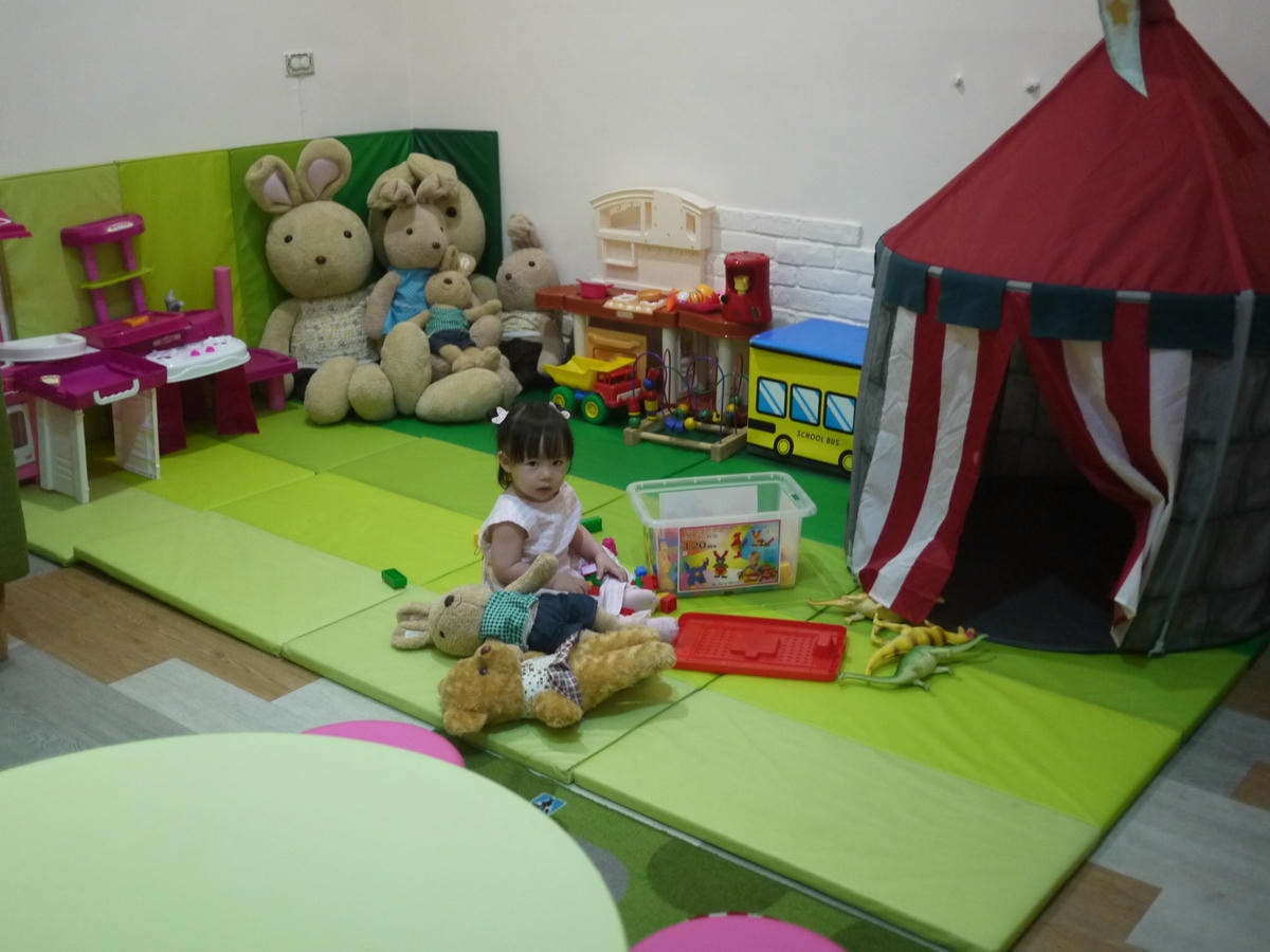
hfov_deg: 46.8
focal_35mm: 40
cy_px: 476
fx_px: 1468
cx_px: 635
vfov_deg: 36.0
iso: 800
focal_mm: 20
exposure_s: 1/60
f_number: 1.7
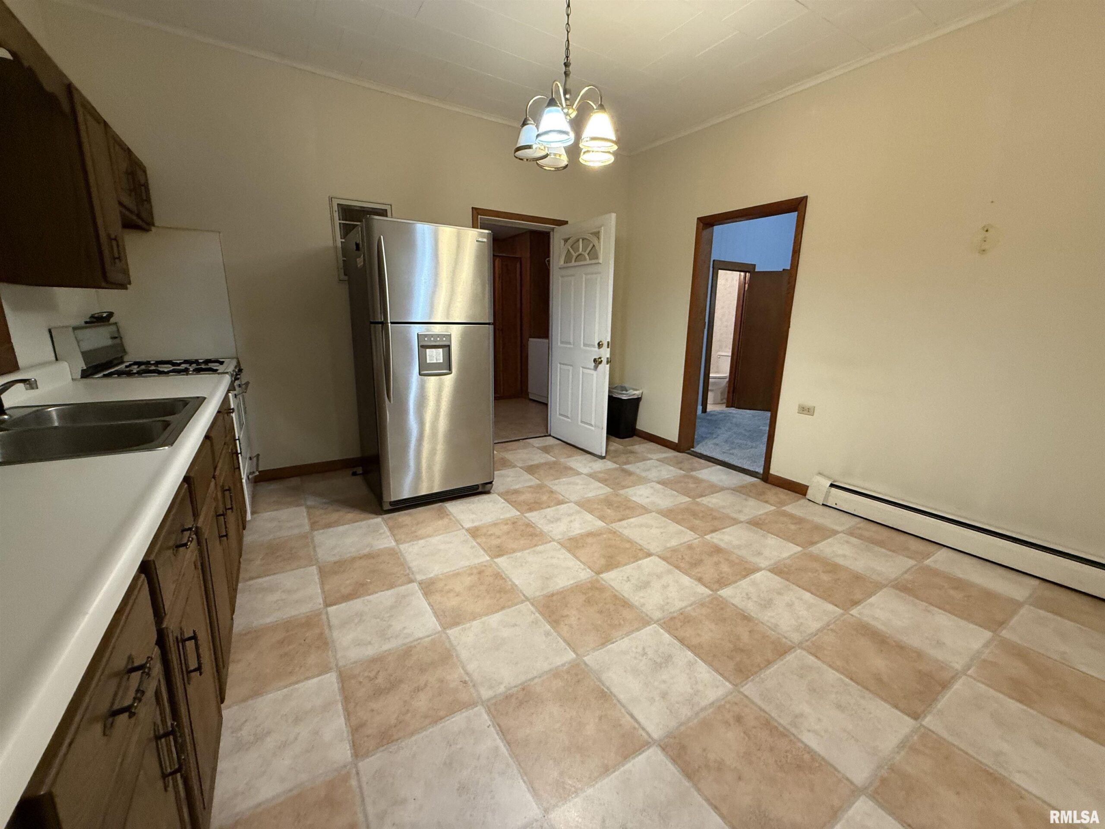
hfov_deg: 102.1
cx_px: 552
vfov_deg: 85.7
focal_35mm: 14
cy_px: 414
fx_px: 447
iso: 400
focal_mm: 2.22
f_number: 2.2
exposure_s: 1/60
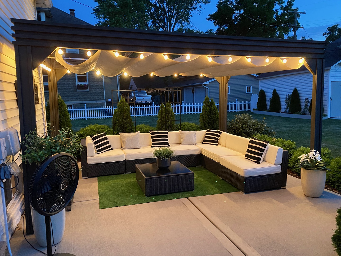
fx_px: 256
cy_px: 128
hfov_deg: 67.3
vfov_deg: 53.1
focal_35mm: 26
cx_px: 170
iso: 1000
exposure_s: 1/30
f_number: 1.8
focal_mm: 4.25
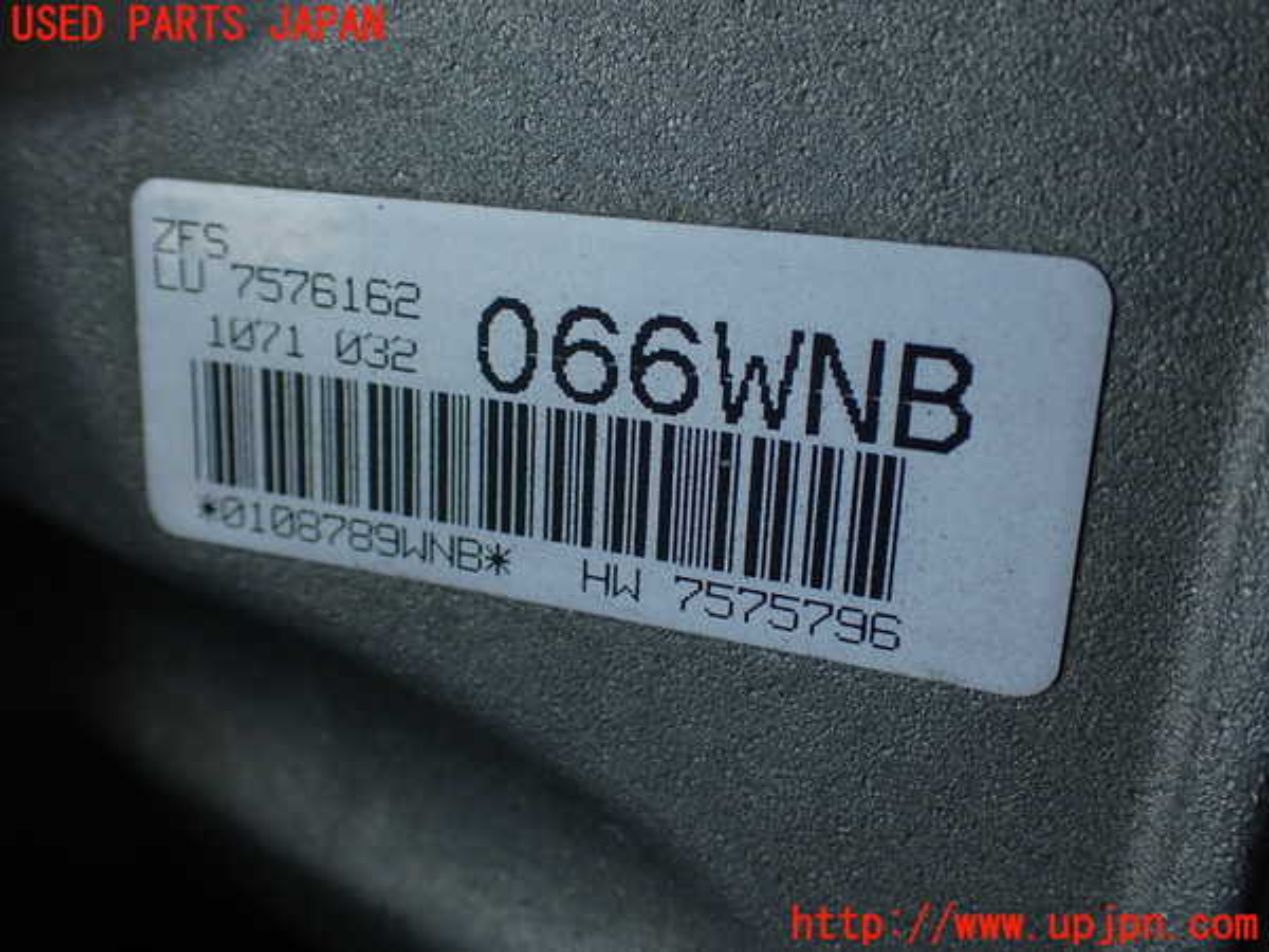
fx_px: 1320
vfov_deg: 39.7
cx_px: 634
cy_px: 476
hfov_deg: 51.4
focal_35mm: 36
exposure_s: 1/125
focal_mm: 6.37
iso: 100
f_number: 2.5
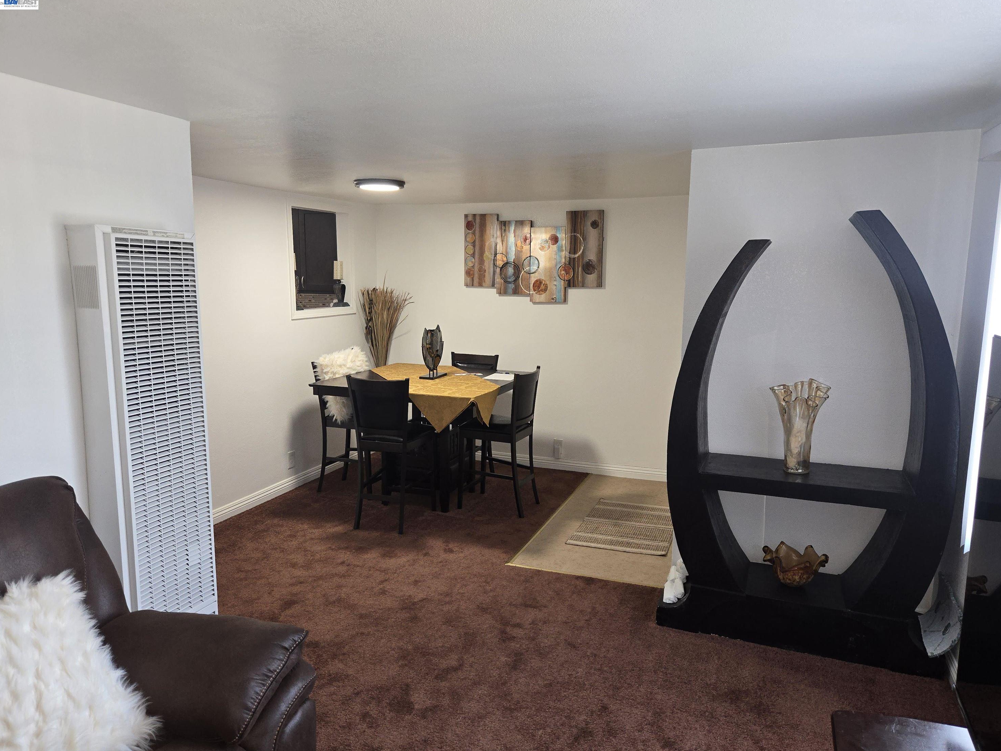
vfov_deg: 56.8
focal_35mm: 24
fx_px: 694
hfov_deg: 71.6
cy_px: 388
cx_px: 515
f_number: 1.8
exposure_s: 1/30
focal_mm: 5.4
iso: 100
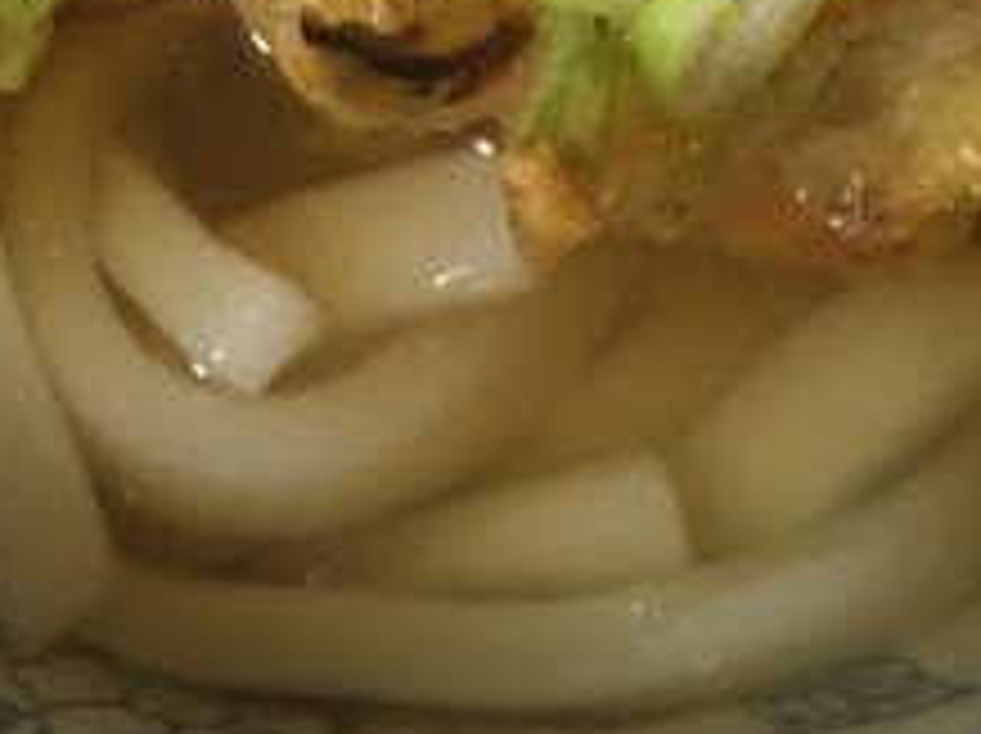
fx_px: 2265
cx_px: 202
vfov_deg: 15.9
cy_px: -554
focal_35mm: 80
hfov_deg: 24.1
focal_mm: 4.15
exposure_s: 1/20
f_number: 2.2
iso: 200
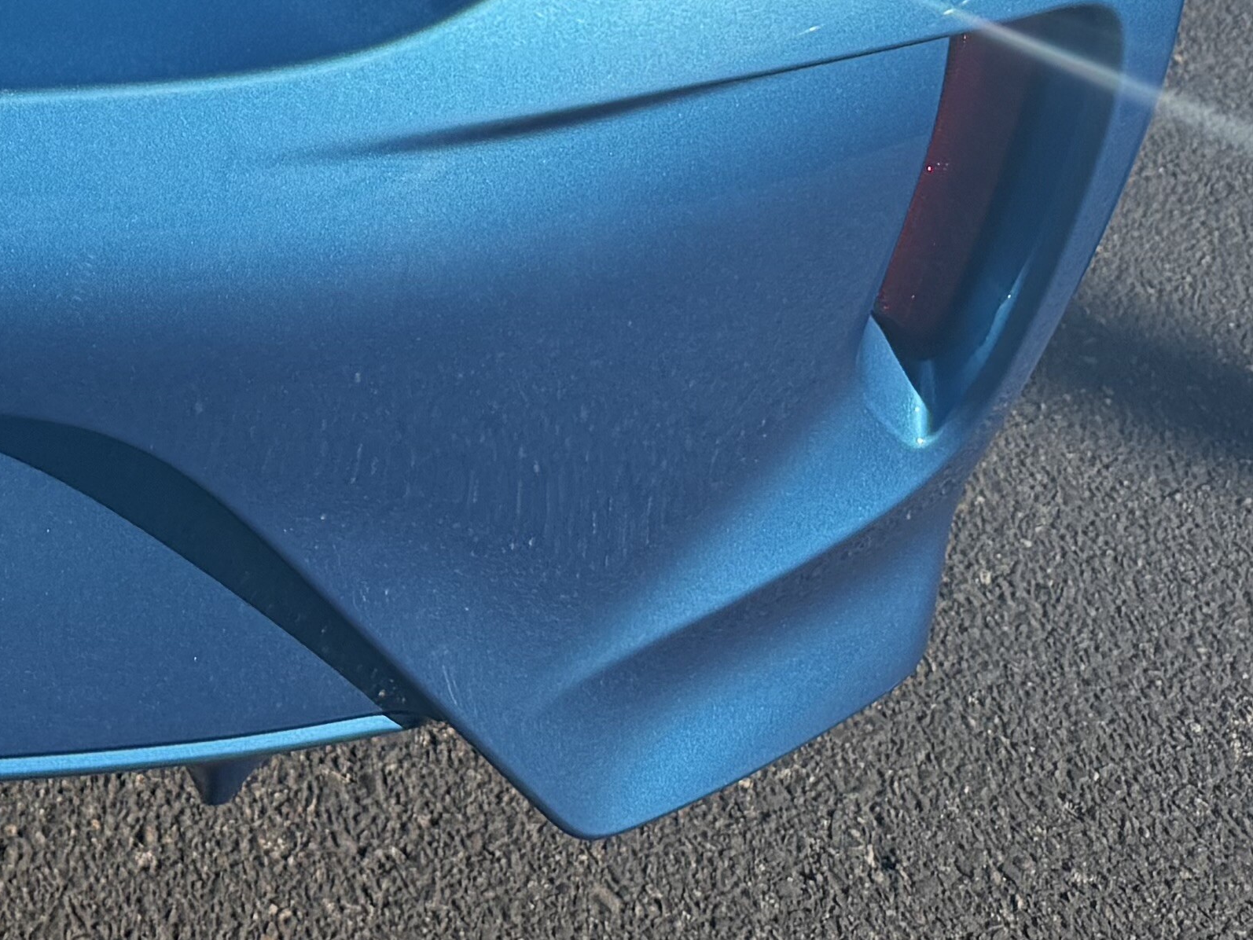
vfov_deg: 15.2
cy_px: -681
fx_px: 3113
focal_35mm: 86
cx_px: -718
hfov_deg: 19.3
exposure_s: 1/3021
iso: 100
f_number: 1.78
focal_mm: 6.76
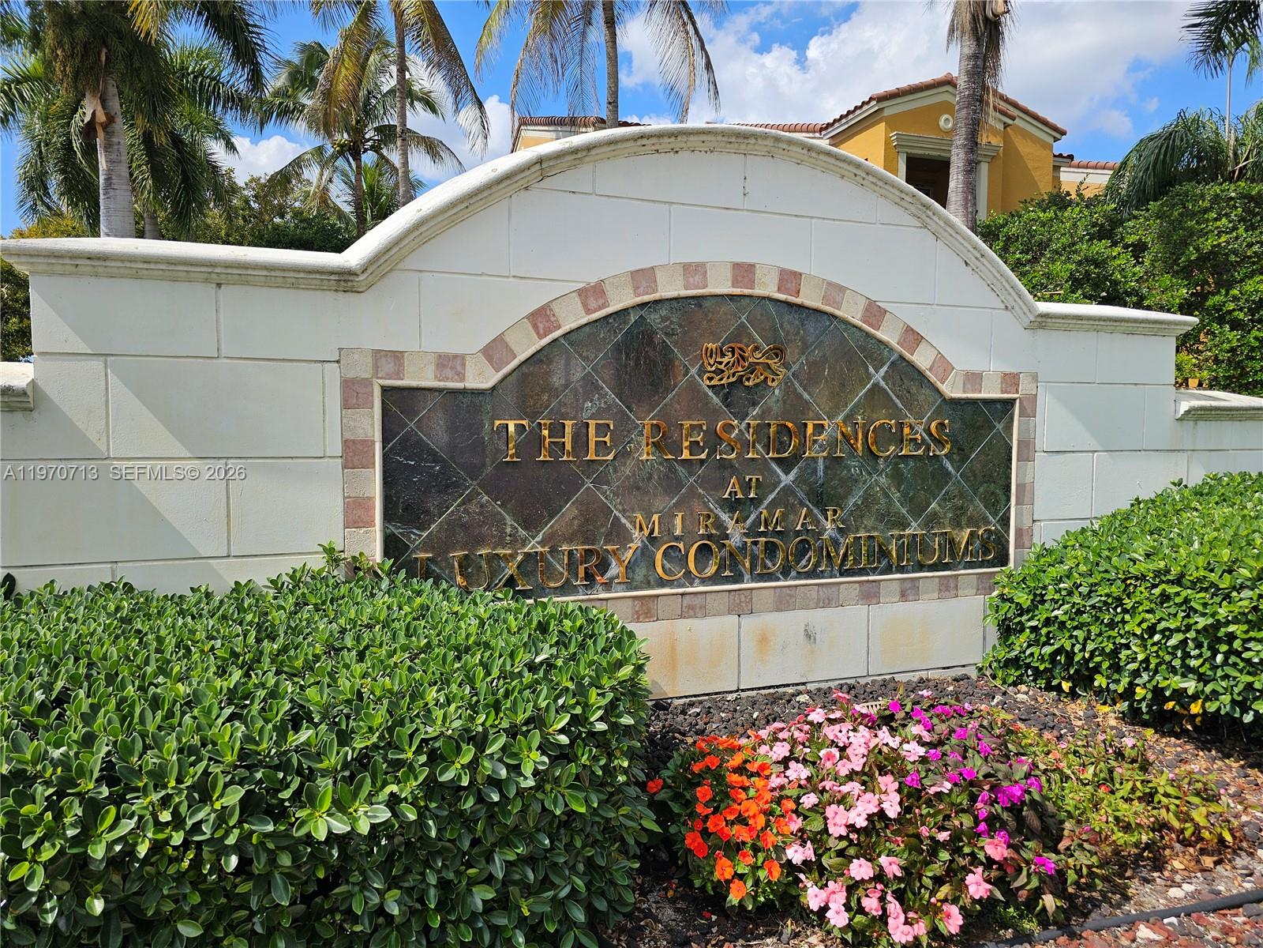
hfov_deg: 73.9
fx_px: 839
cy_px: 474
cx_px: 632
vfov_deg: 58.9
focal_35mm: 23
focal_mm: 6.3
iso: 10
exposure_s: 1/654
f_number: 1.7
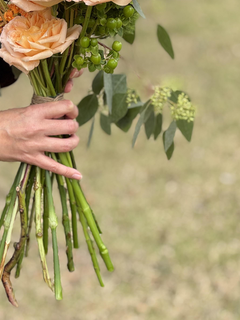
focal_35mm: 130
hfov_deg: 11.4
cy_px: 54
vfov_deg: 15.1
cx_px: 62
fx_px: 1202
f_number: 2.8
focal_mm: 9
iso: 25
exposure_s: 1/163
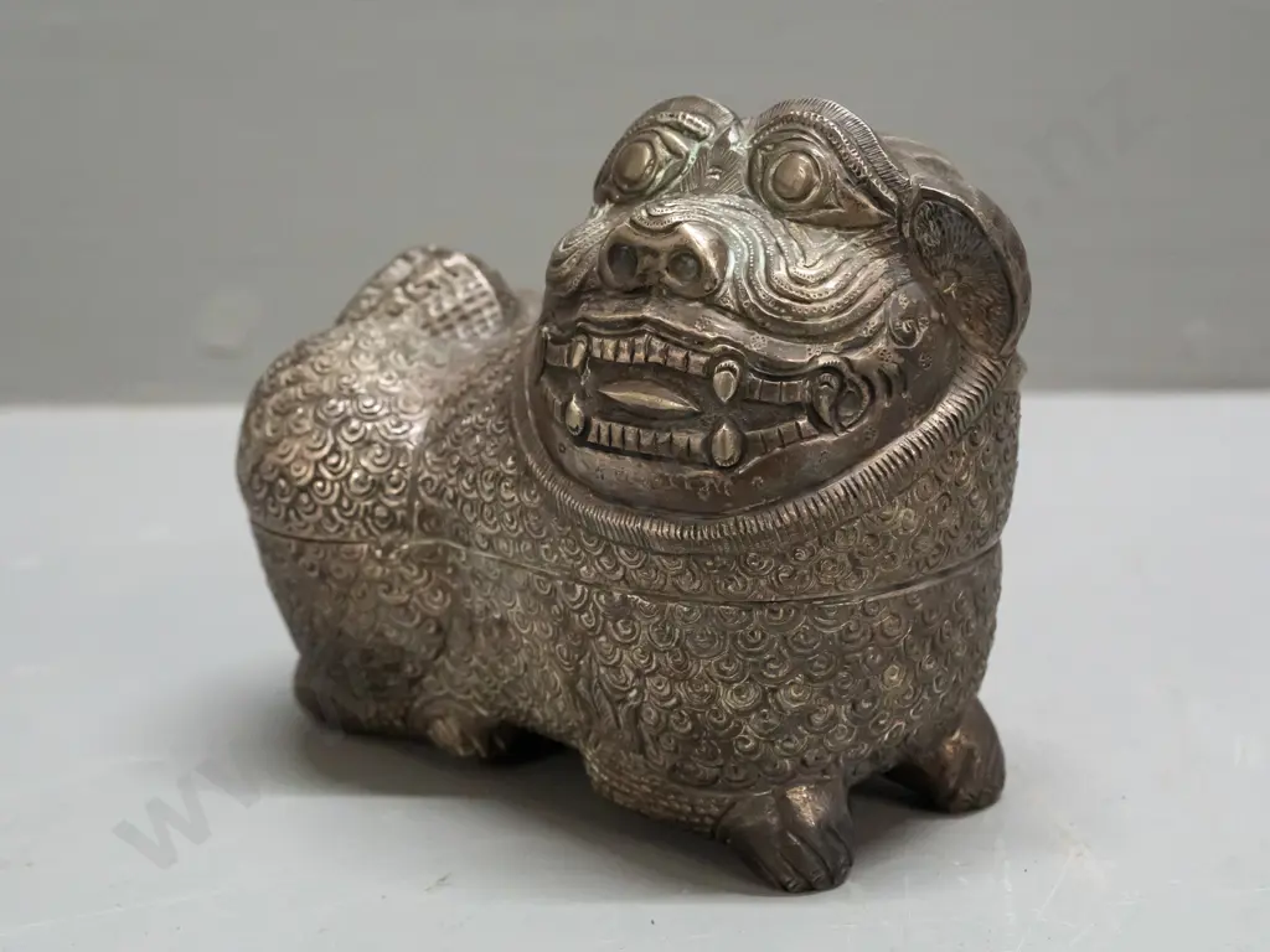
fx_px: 1834
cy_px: 476
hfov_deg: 38.2
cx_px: 635
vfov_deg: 29.1
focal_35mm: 50
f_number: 5.6
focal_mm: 25
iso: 3200
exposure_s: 1/100
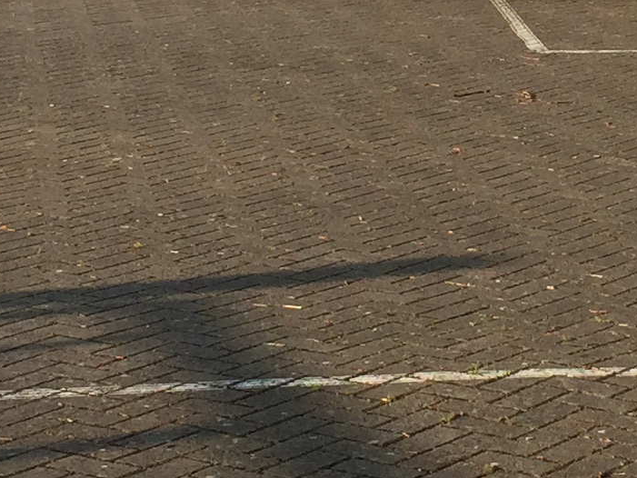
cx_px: 467
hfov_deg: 14.6
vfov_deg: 10.9
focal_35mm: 135
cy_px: 28
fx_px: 2485
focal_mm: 4.15
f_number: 2.2
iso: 32
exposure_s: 1/1014
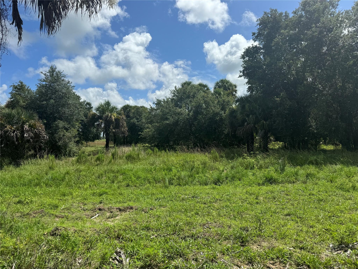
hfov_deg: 71.6
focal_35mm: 24
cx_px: 179
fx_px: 248
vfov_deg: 56.8
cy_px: 134
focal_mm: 6.76
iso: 80
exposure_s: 1/6410
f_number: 1.78
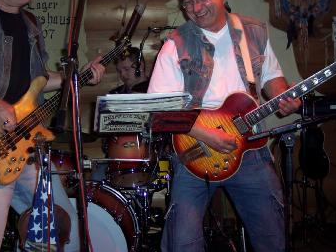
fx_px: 563
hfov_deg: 33.2
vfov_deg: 25.1
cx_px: 158
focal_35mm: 58
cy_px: 88
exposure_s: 1/60
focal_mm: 8
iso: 100
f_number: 2.8
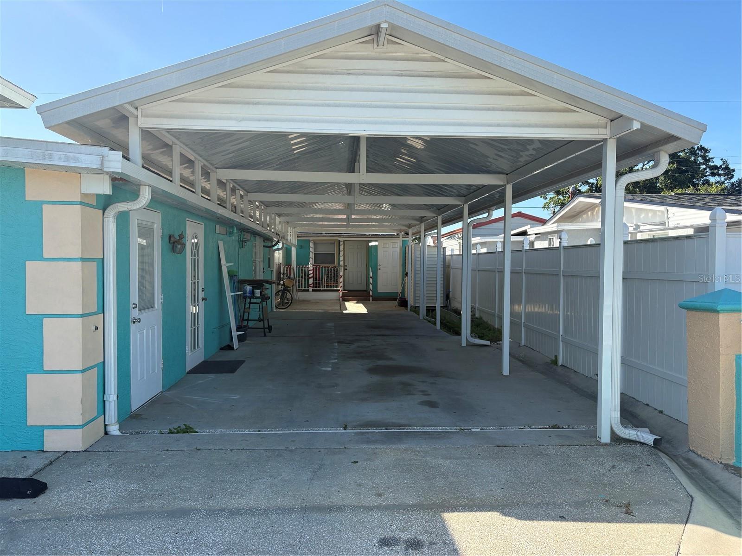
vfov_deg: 53.1
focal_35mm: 26
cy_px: 278
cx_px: 371
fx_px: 557
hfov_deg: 67.3
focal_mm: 5.96
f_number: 1.6
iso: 50
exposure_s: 1/1517
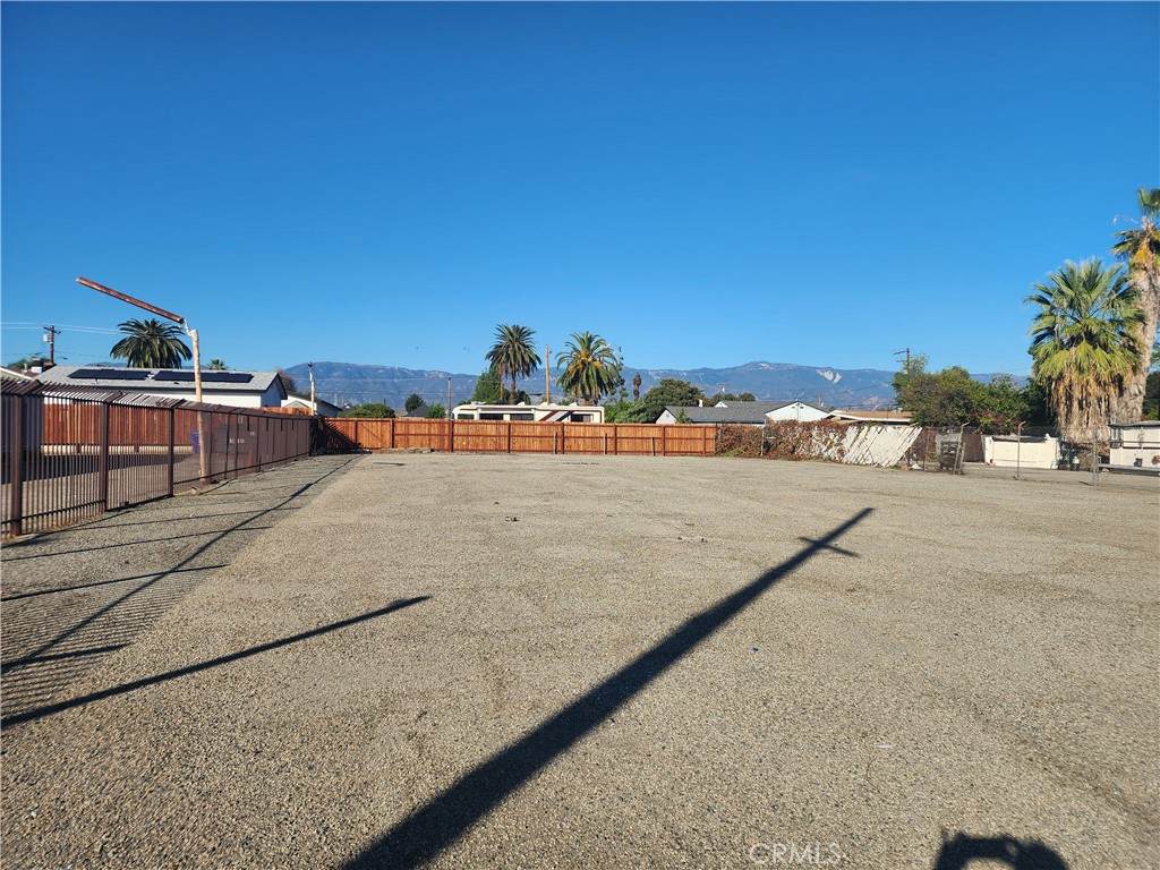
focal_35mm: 23
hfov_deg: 73.9
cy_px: 435
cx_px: 580
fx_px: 771
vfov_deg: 58.9
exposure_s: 1/1279
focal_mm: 6.4
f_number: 1.8
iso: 12
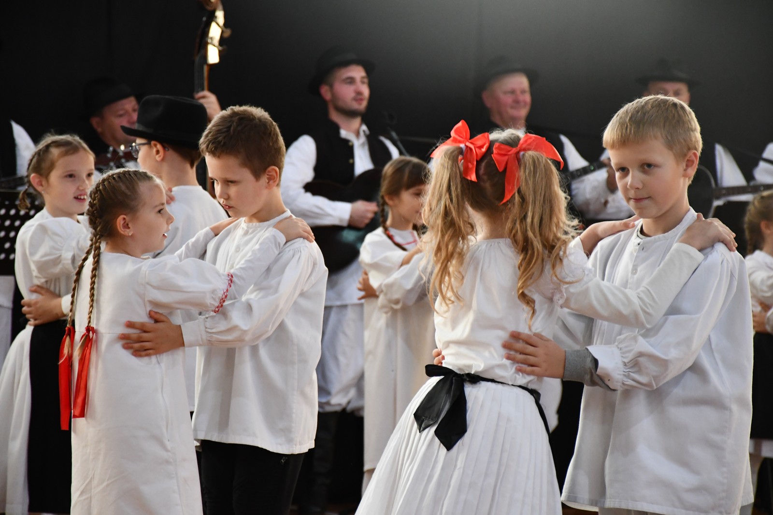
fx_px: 3736
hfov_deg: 11.8
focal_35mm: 174
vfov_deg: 7.9
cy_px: 258
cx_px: 386
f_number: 5.6
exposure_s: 1/125
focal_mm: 116
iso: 2200
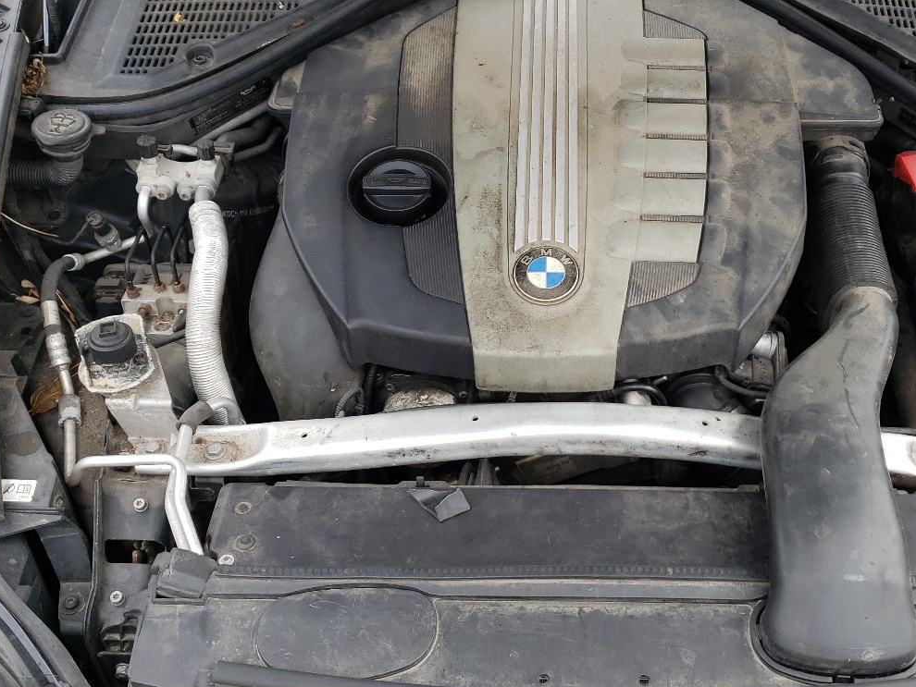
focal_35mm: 42
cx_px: 613
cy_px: 302
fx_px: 1112
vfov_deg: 34.3
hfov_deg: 44.1
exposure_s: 1/556
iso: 50
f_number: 1.5
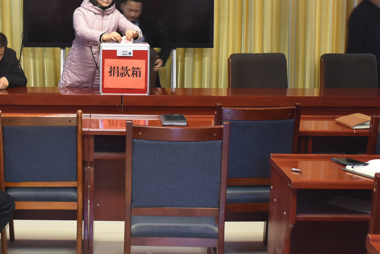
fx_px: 612
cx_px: 100
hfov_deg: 33.9
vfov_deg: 23.0
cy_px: 45
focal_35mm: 58
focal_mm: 18
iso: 1250
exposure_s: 1/25
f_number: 3.5
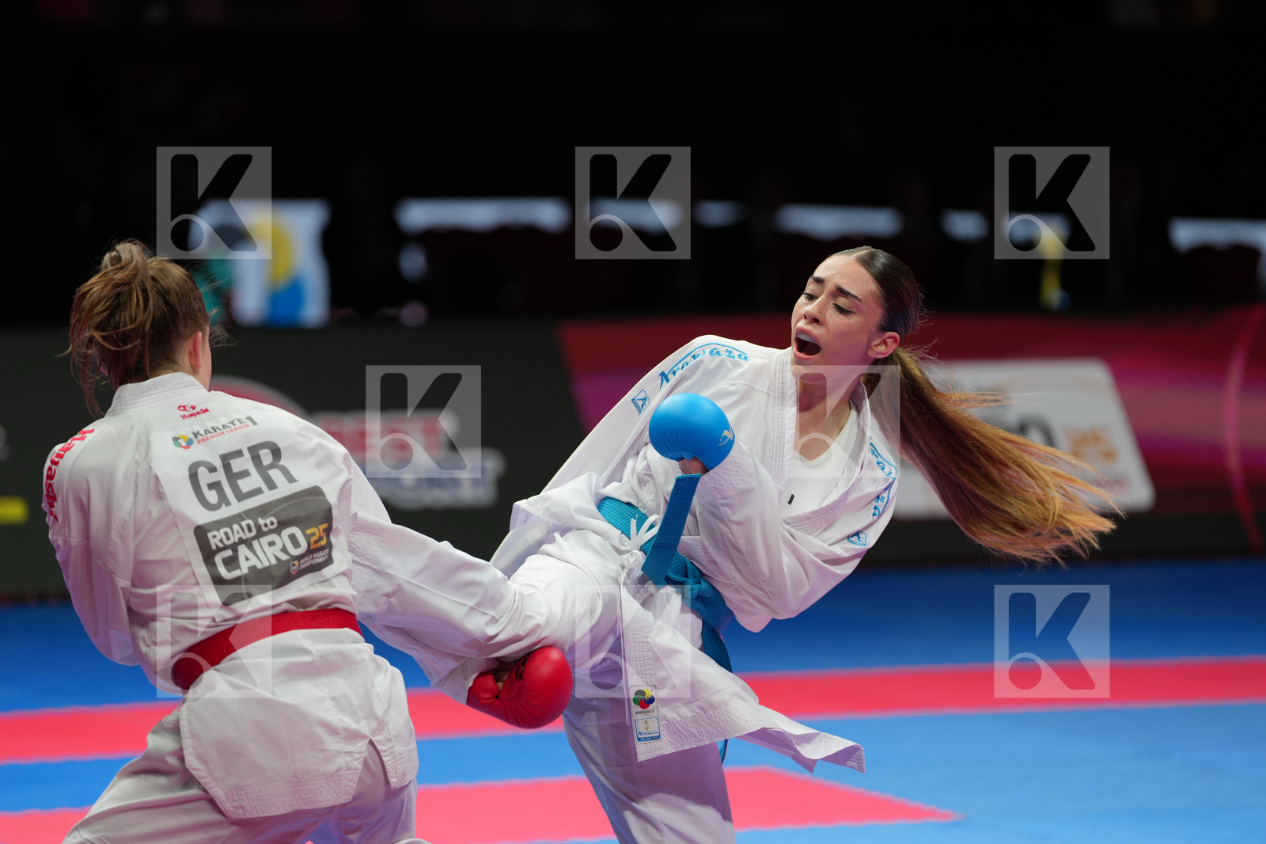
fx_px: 5871
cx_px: 633
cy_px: 422
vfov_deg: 8.2
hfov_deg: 12.3
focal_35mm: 167
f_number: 2.8
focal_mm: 167
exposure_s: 1/1000
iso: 500
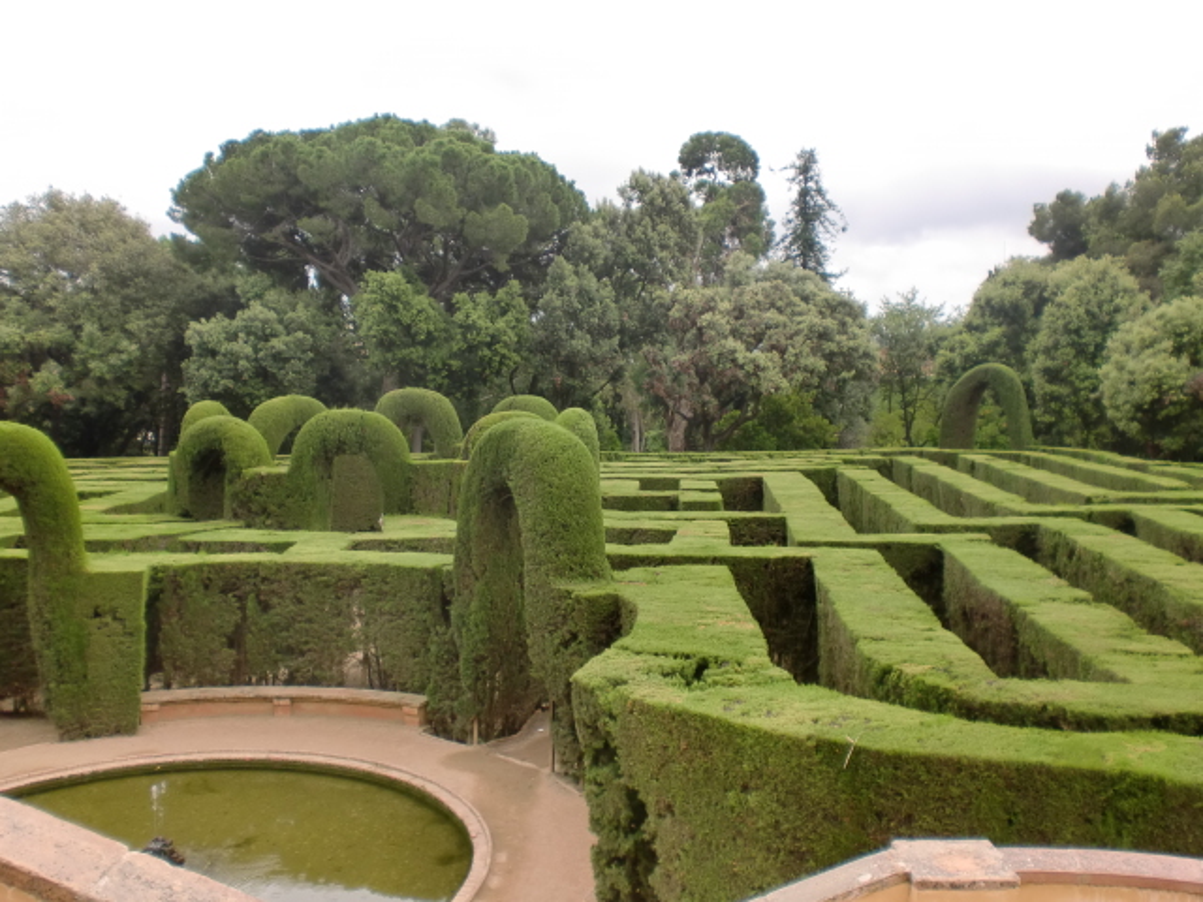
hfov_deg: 52.6
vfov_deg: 40.7
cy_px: 451
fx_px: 1216
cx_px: 602
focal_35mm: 35
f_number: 3.1
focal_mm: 6.3
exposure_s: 1/250
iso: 64
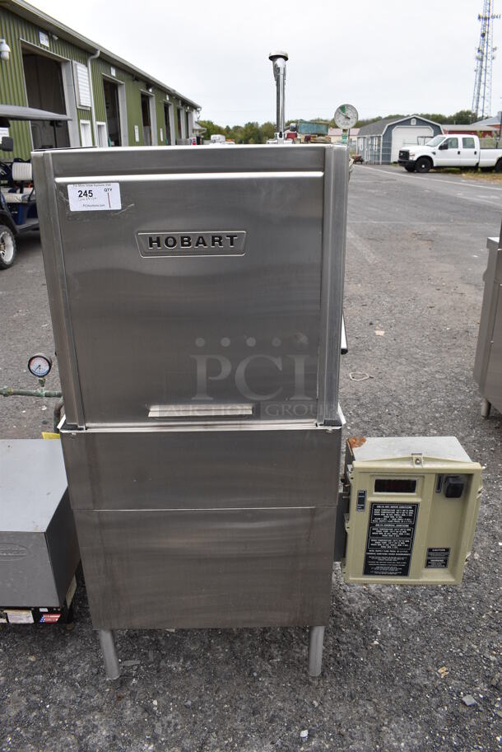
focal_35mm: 27
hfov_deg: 48.0
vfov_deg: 67.3
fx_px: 564
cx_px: 251
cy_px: 376
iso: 200
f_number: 8
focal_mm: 18
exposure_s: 1/250
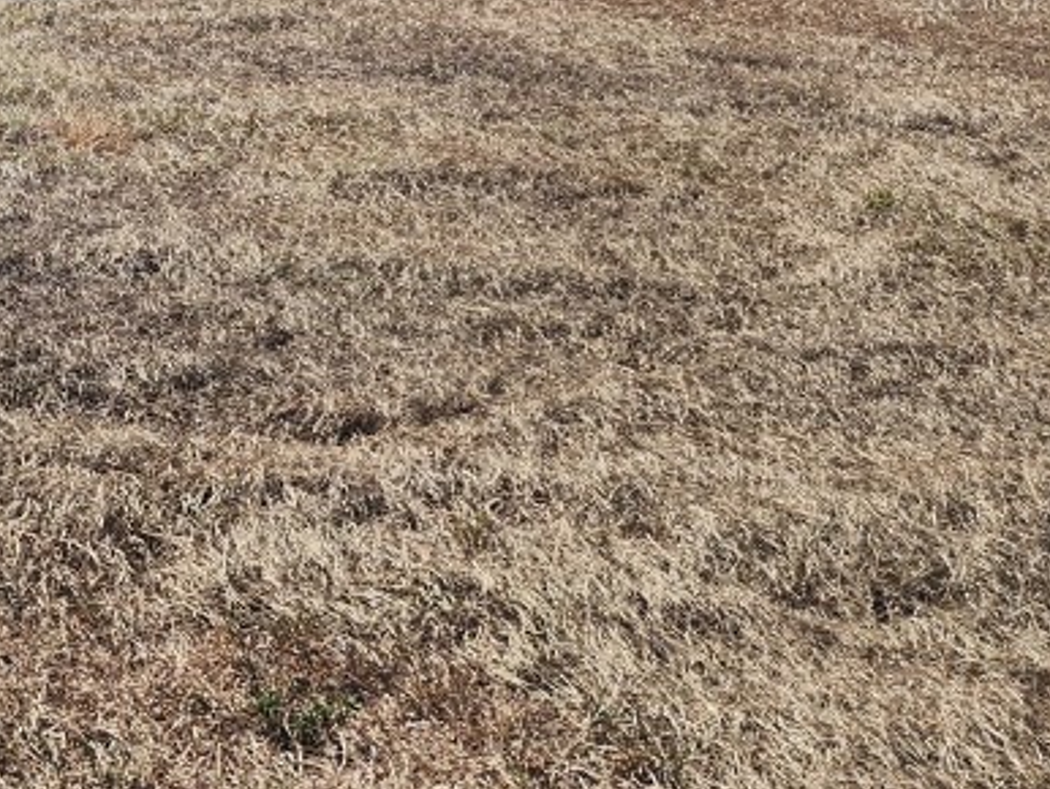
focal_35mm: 61
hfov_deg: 27.6
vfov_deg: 23.0
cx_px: -231
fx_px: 1851
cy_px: -11
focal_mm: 6.4
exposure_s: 1/950
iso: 12
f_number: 1.8
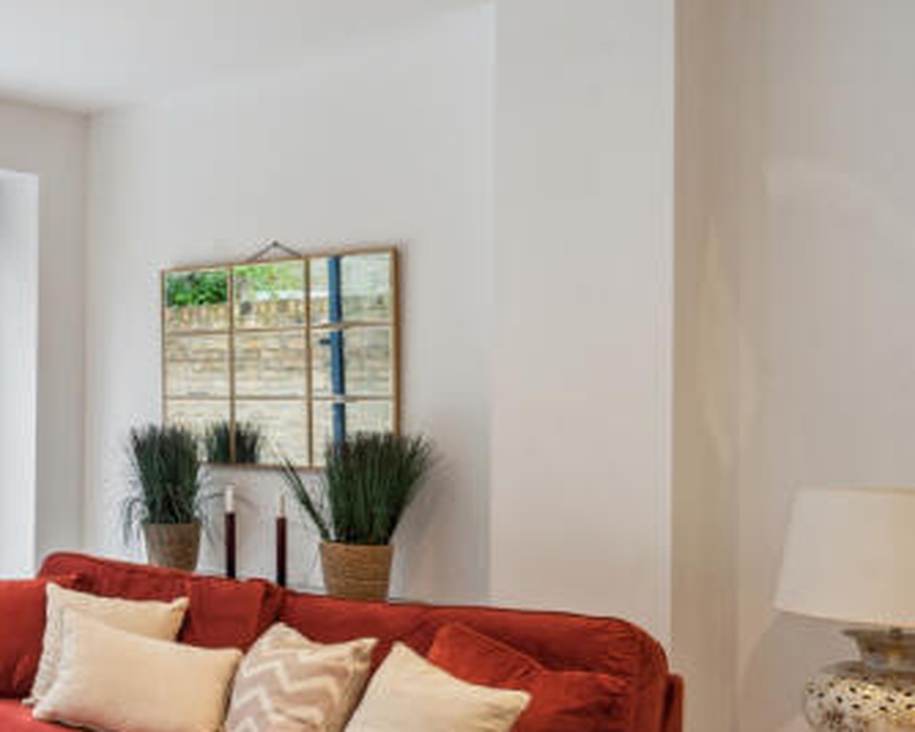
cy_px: 385
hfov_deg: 31.4
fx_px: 1245
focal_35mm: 46
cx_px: -268
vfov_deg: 32.7
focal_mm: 16
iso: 400
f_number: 11
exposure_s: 1/25
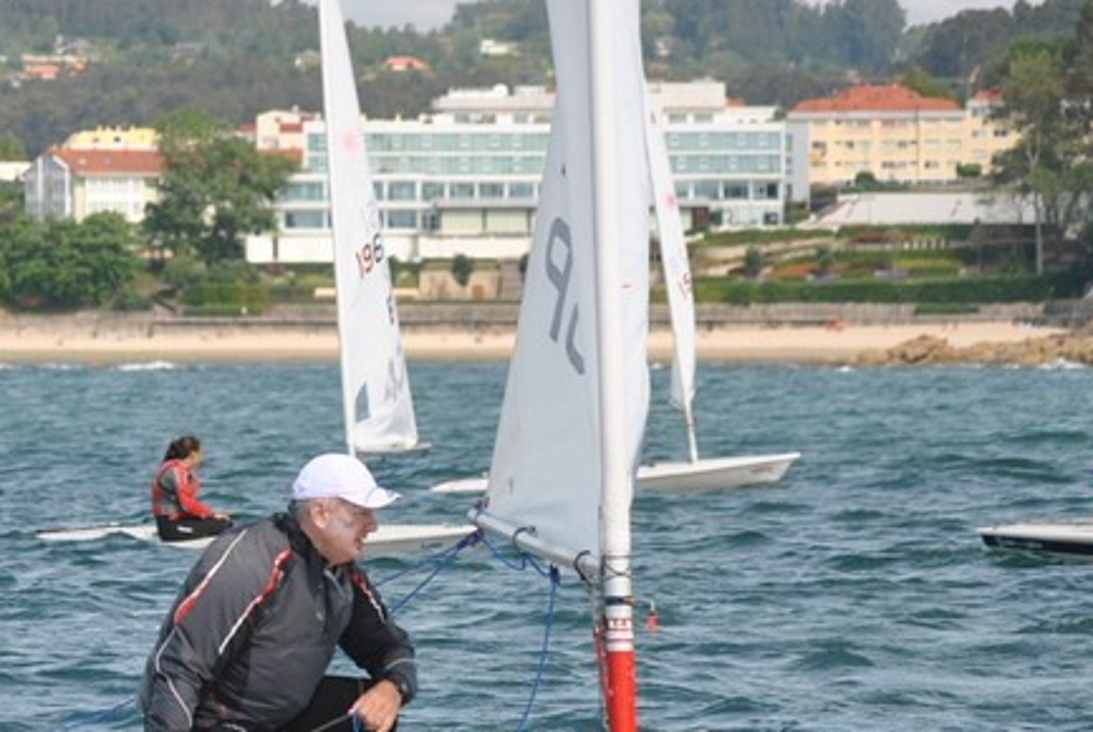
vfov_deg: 5.0
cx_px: 295
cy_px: 356
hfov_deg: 7.4
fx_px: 8421
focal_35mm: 277
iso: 100
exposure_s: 1/500
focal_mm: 100
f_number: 5.6
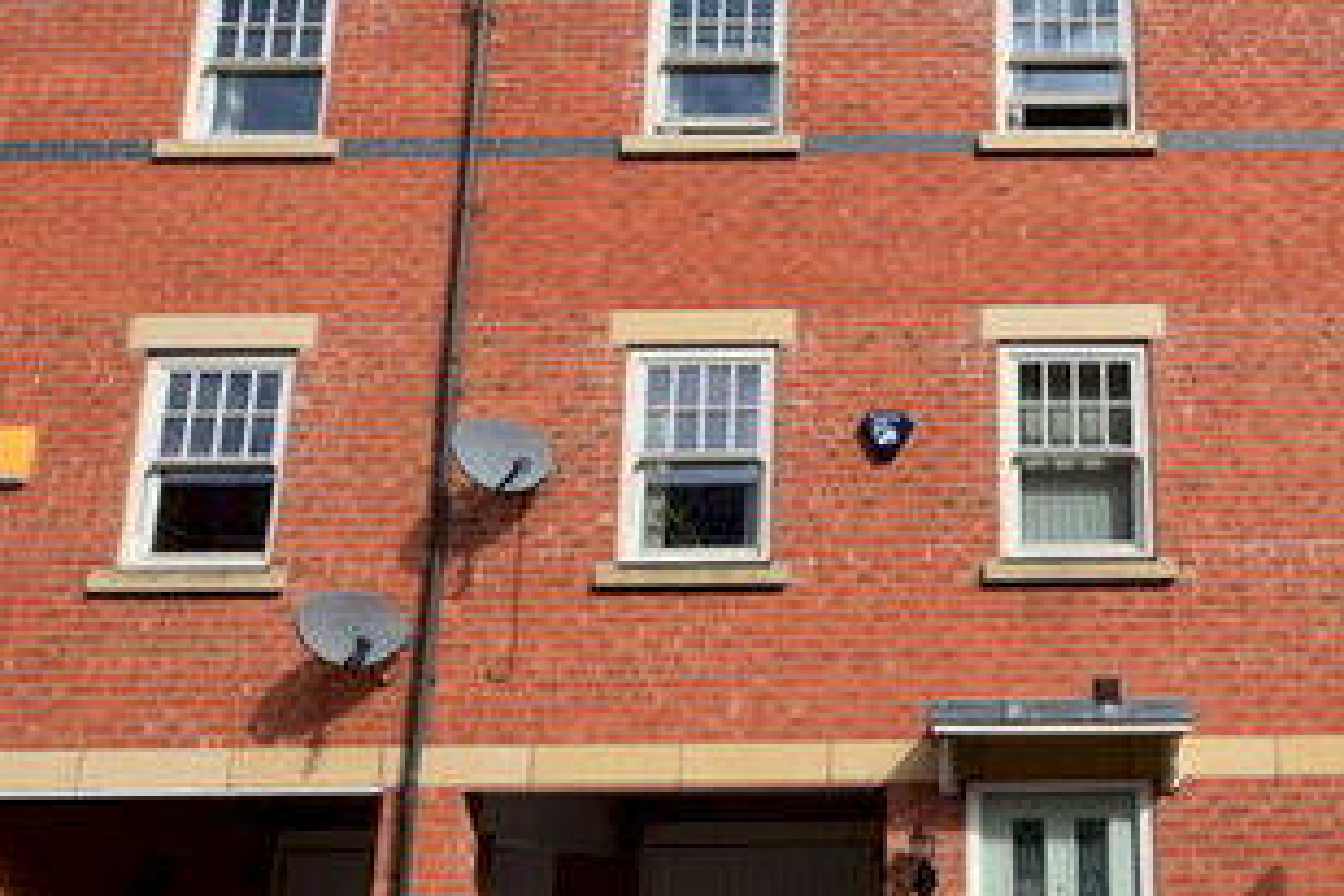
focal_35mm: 34
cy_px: 563
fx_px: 1269
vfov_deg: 38.6
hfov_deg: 53.1
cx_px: 1018
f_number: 9
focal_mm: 10
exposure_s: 1/320
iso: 200
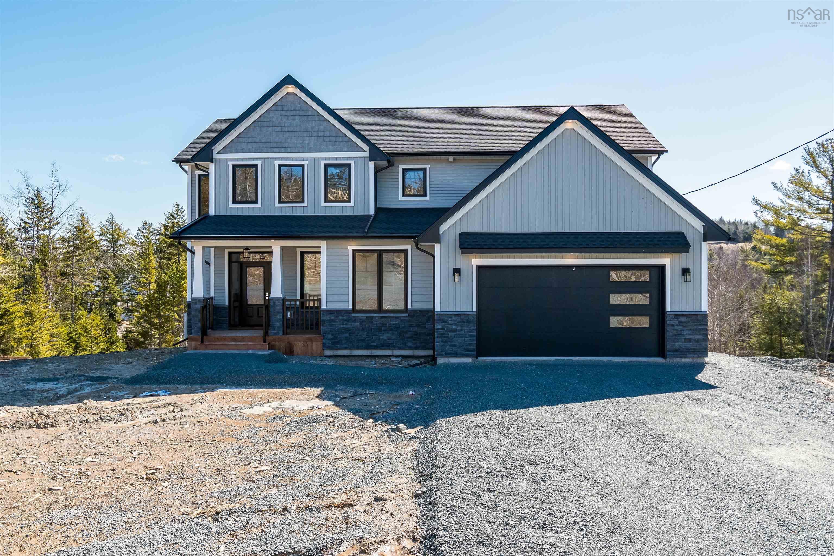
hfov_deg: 53.1
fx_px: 834
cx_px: 417
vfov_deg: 36.9
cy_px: 278
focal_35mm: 36
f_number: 8
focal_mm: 24
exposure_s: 1/640
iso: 400
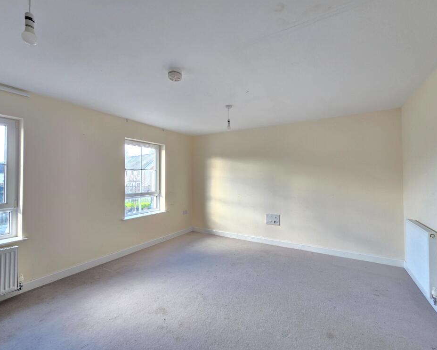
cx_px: 223
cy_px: 171
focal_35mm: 14
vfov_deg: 87.9
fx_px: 181
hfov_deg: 100.7
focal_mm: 2.2
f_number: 2.2
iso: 100
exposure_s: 1/50
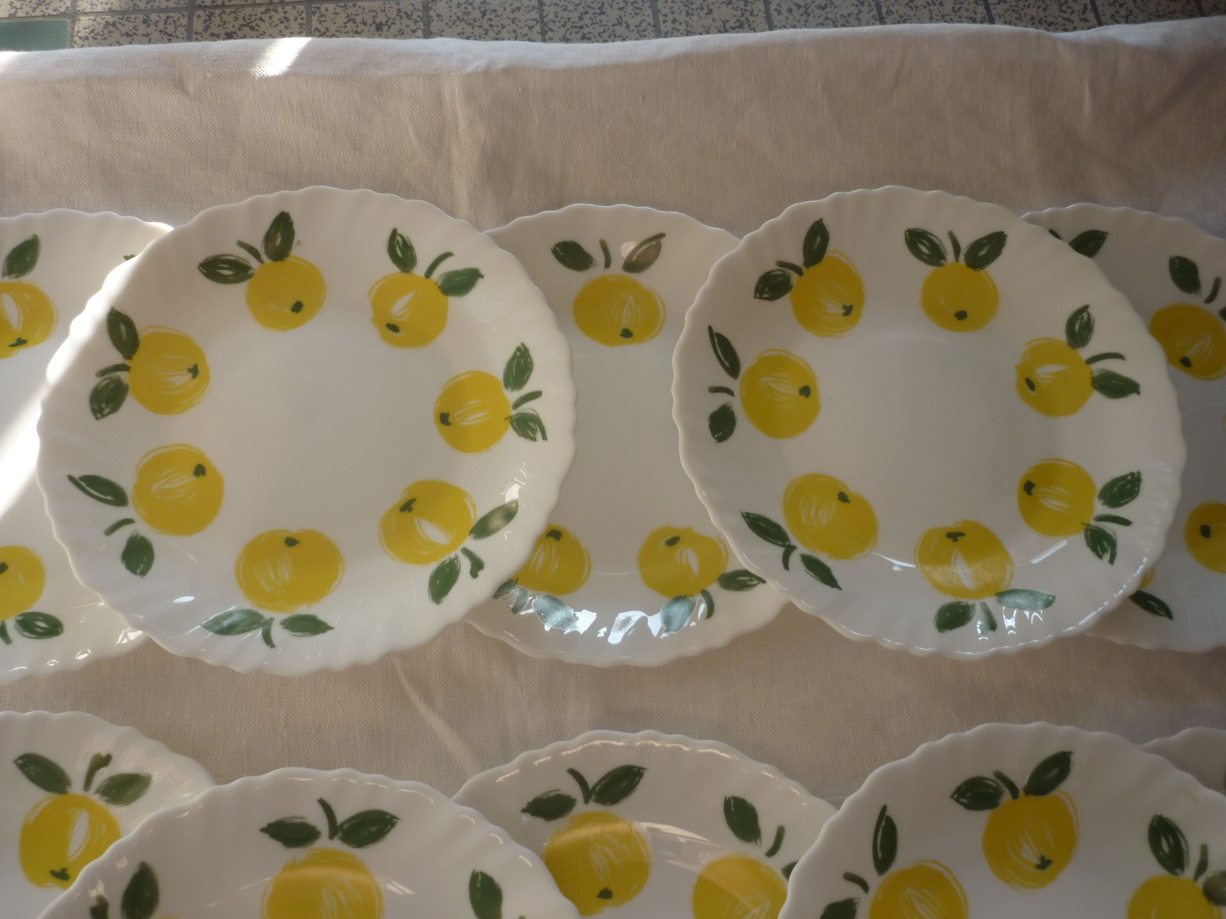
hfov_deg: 55.4
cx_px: 613
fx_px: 1169
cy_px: 460
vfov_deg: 42.9
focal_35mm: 33
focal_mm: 5.5
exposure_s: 1/80
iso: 80
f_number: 2.8
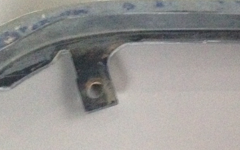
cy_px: 151
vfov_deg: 12.8
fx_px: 661
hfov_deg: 19.9
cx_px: 247
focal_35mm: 101
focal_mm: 4.12
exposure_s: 1/15
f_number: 2.4
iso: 640
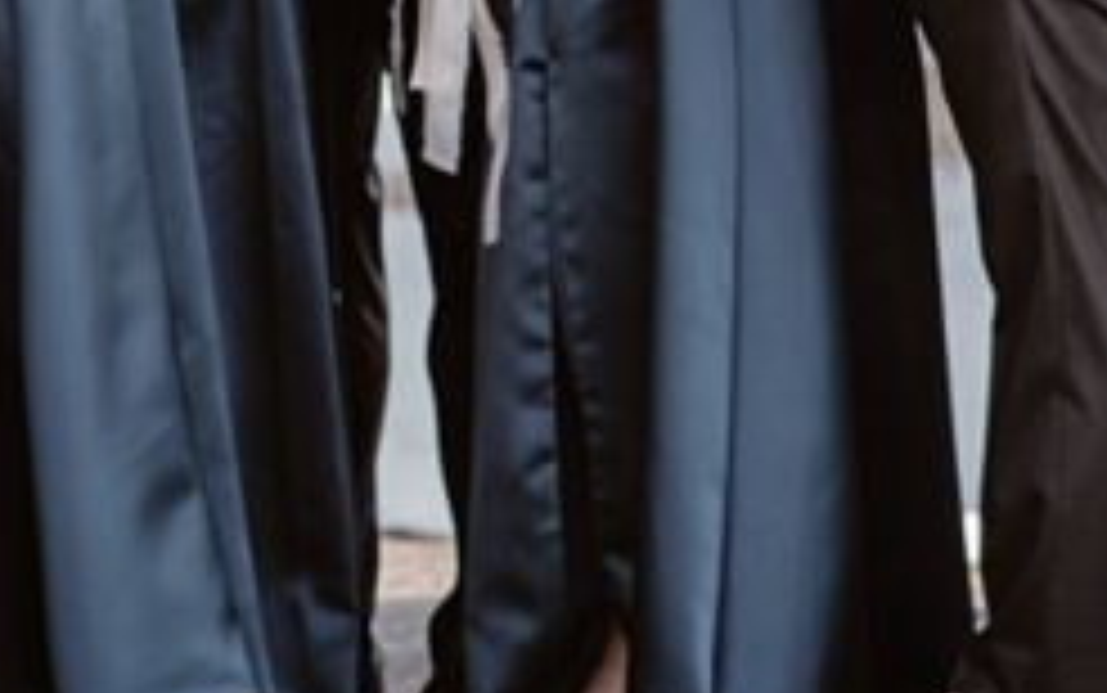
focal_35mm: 360
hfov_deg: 5.8
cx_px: -693
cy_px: -702
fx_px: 10866
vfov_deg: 3.6
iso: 200
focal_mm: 85
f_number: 2.5
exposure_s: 1/400
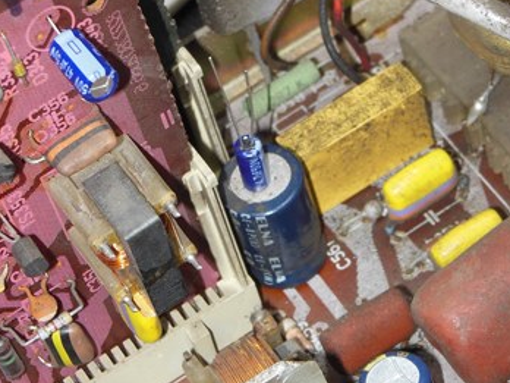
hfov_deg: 17.6
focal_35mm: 112
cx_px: 296
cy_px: 164
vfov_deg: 13.2
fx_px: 1650
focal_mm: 15.5
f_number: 4.6
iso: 200
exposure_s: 1/60
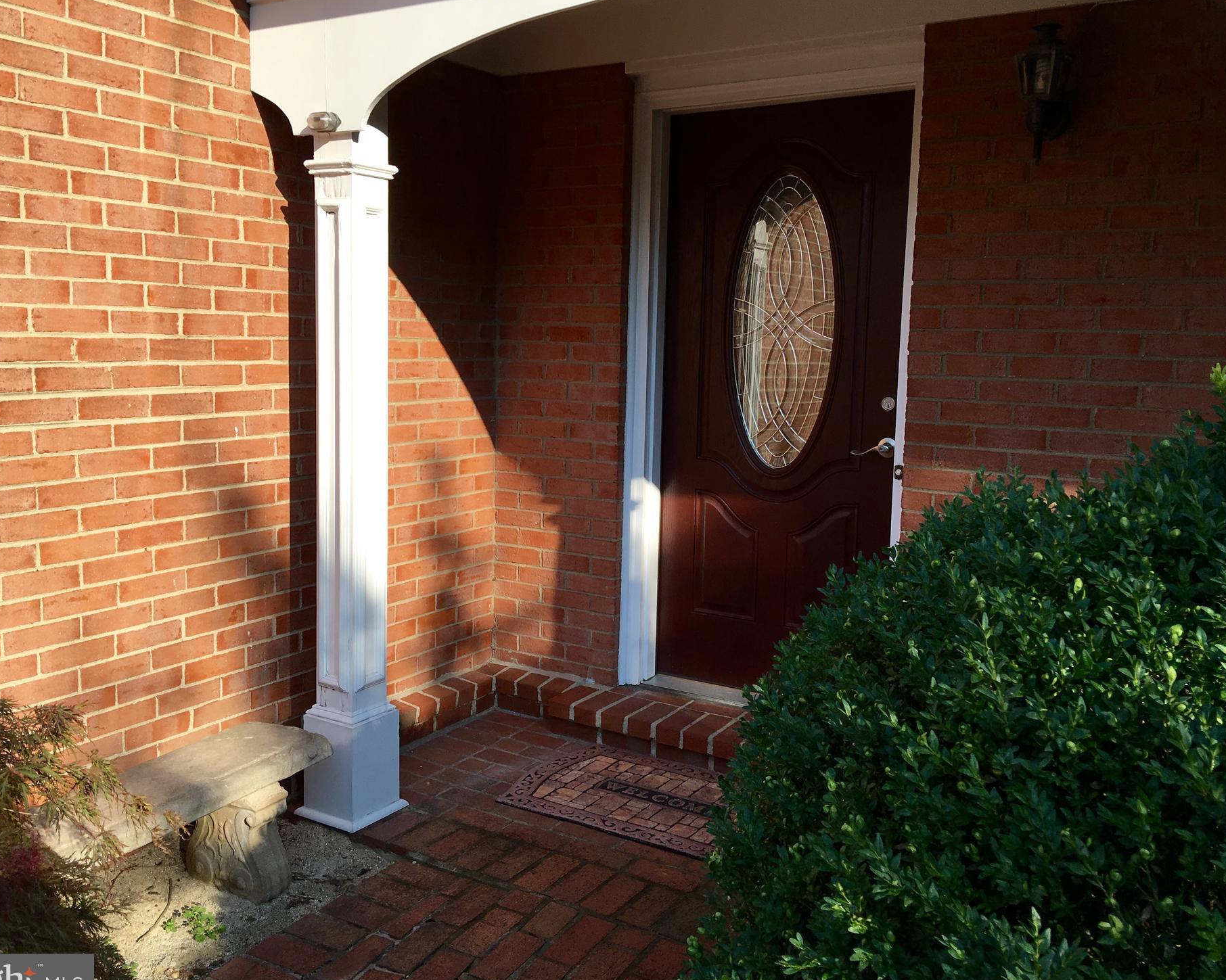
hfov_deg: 55.7
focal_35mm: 32
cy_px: 490
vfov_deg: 45.8
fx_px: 1161
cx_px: 618
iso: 25
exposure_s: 1/845
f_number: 2.2
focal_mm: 4.15
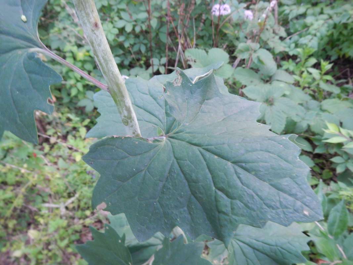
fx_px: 336
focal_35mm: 33
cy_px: 132
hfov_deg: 55.4
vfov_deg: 42.9
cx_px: 176
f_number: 3.9
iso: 400
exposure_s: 1/25
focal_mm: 5.9
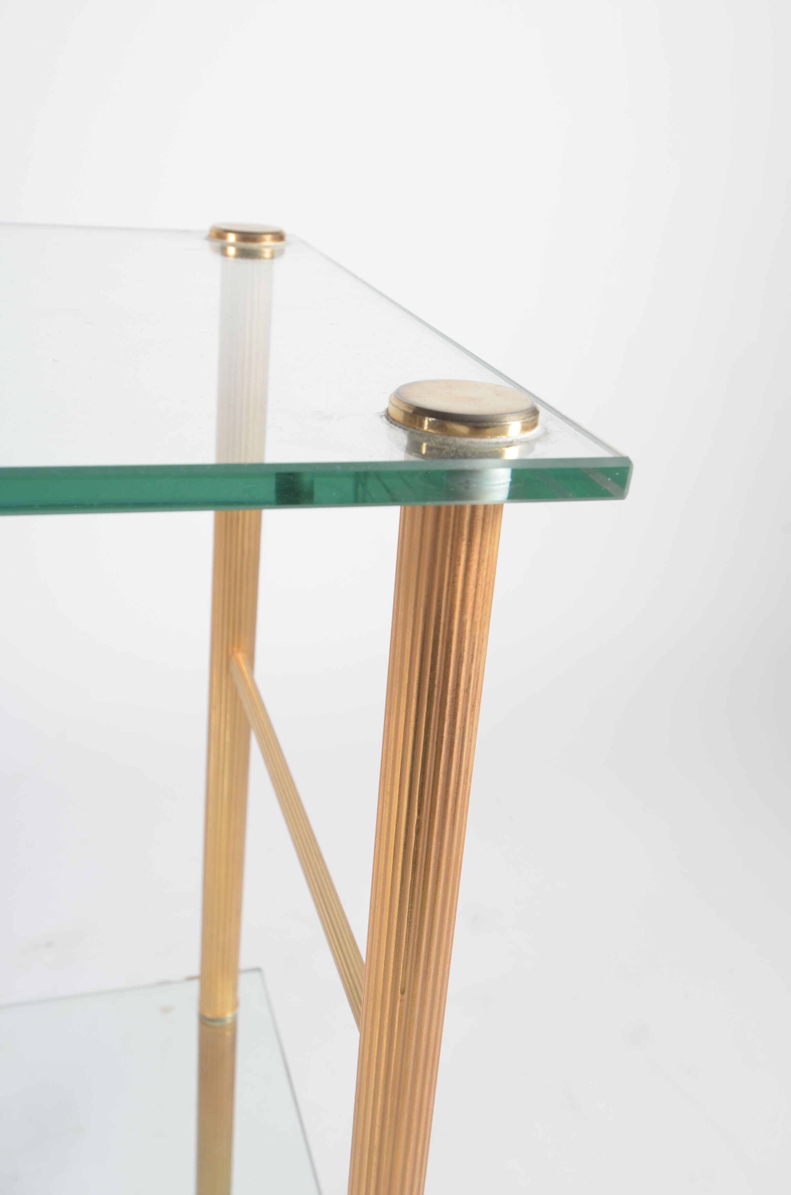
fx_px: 1192
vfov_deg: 53.2
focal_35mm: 36
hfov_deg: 36.7
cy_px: 598
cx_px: 396
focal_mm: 24
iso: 100
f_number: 11
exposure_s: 1/125
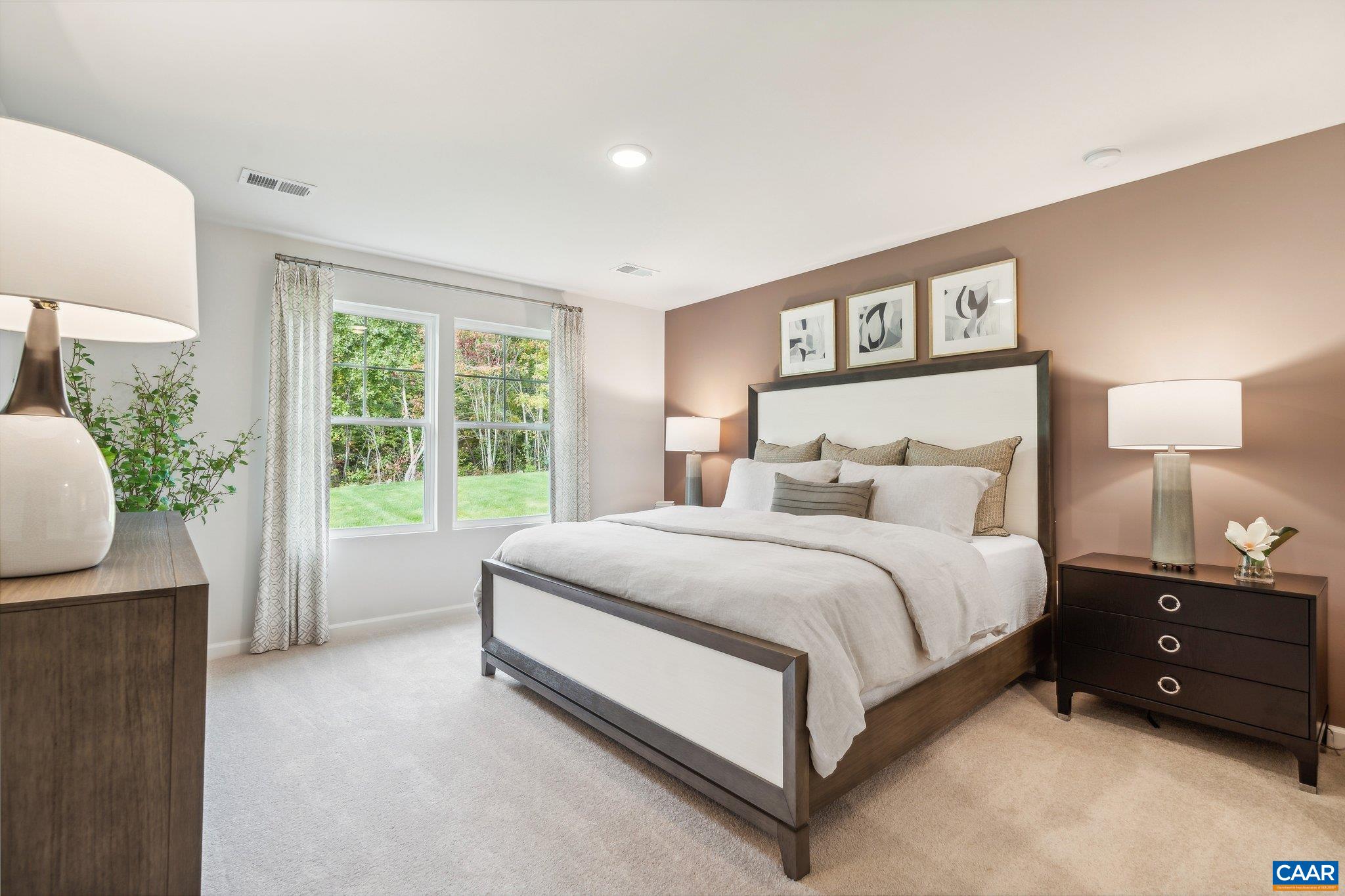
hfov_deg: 96.7
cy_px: 448
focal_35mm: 16
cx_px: 672
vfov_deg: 73.7
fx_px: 598
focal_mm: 16
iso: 100
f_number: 7.1
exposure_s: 1/5
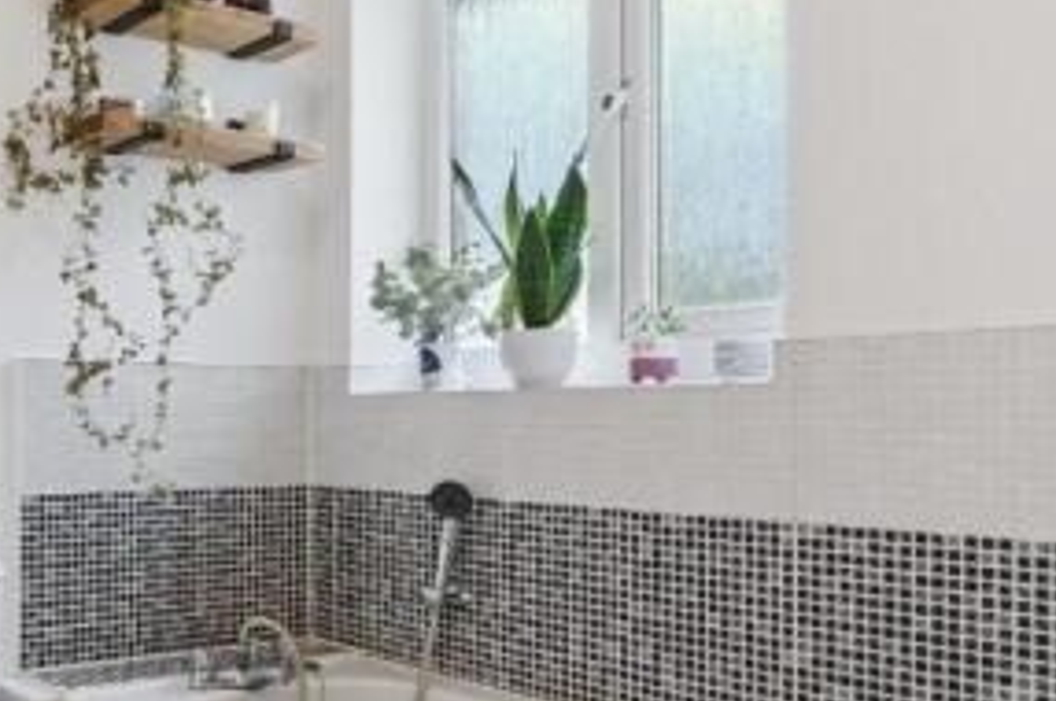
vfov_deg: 34.1
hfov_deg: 44.6
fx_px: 1143
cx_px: 87
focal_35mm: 39
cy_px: 404
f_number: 6.3
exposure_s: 1/25
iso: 800
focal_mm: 17
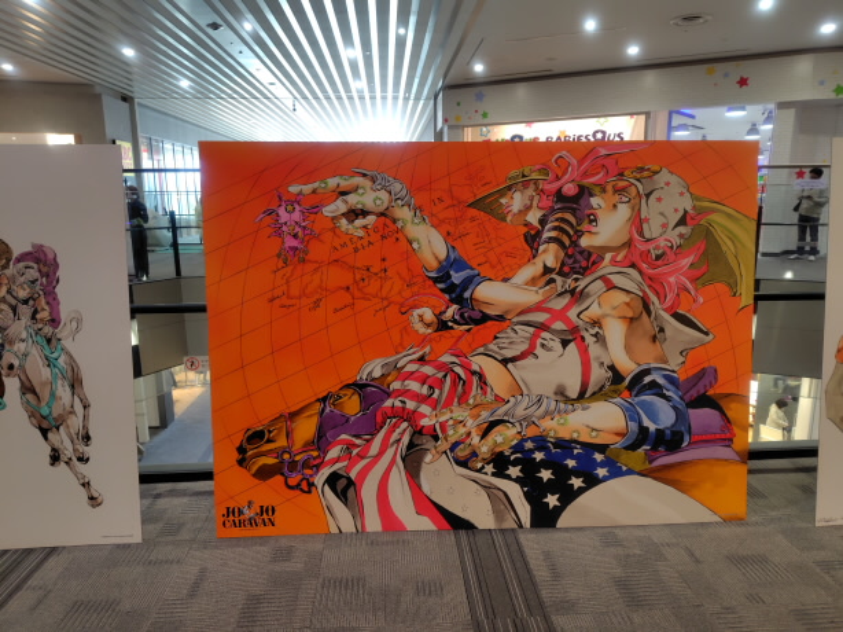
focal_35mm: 23
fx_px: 560
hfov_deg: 73.9
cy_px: 316
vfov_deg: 58.8
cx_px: 422
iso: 151
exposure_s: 1/60
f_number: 1.9
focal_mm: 5.6
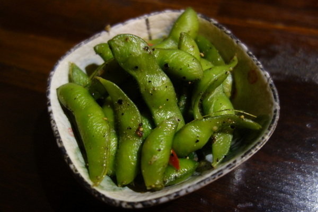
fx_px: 247
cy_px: 106
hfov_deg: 65.5
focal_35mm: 28
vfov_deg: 46.4
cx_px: 159
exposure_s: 1/30
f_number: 1.8
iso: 400
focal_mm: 10.4
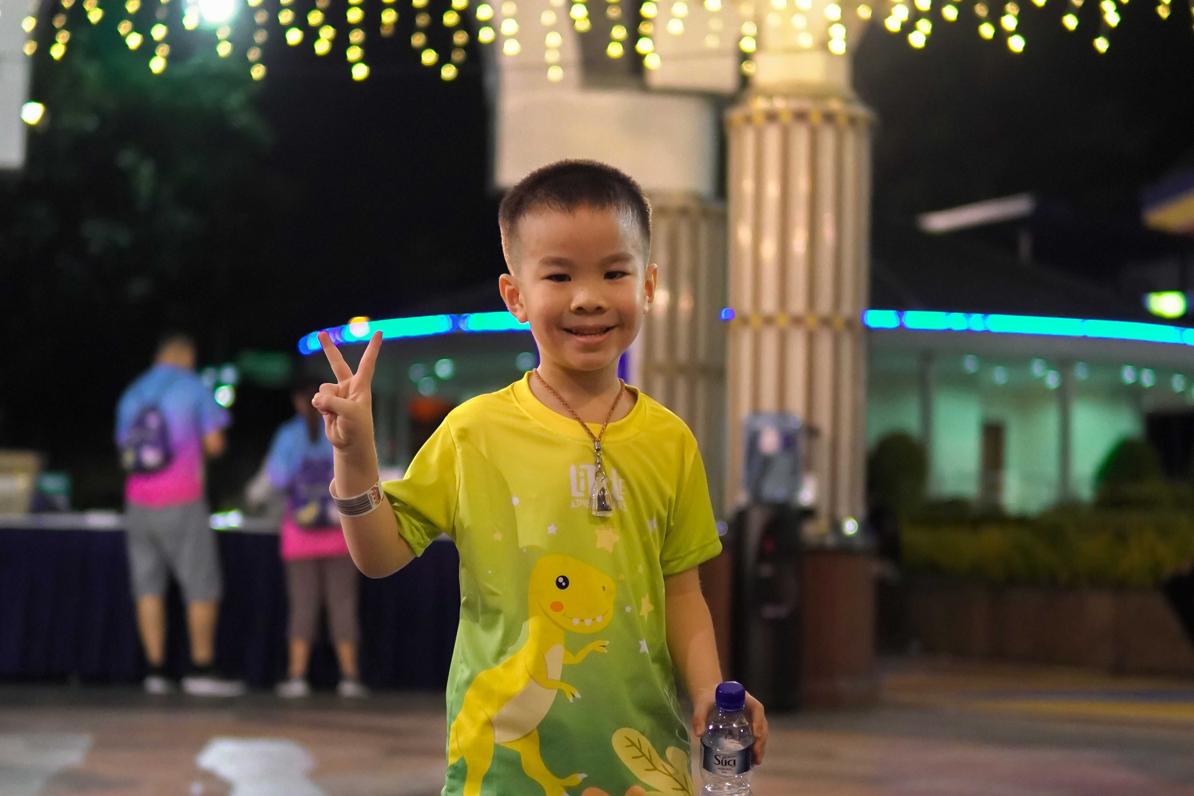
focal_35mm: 45
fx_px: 1492
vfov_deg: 29.9
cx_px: 597
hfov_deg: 43.6
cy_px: 398
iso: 3200
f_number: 1.4
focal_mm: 30
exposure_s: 1/400
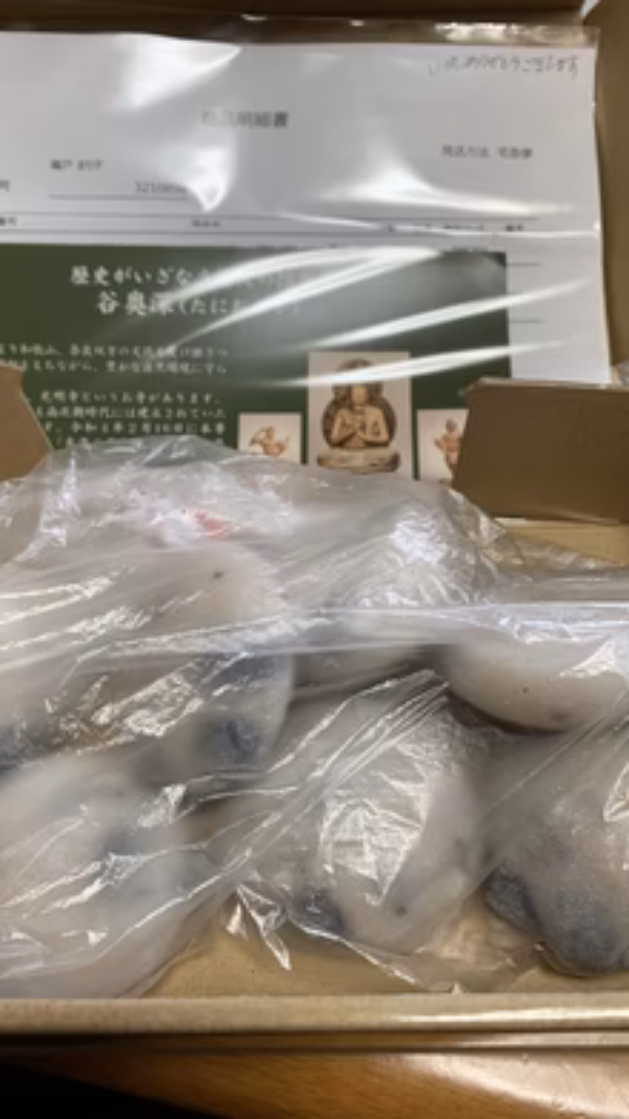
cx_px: 292
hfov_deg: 40.2
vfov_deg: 66.1
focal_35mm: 29
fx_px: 860
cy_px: 564
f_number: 1.8
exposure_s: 1/50
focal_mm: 4.25
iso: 50
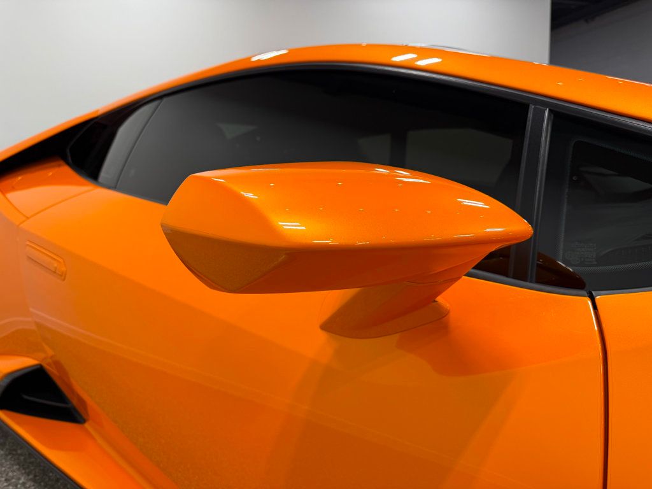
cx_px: 326
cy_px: 244
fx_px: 452
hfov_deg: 71.6
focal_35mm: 24
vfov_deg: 56.8
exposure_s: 1/221
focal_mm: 6.76
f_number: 1.78
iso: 80
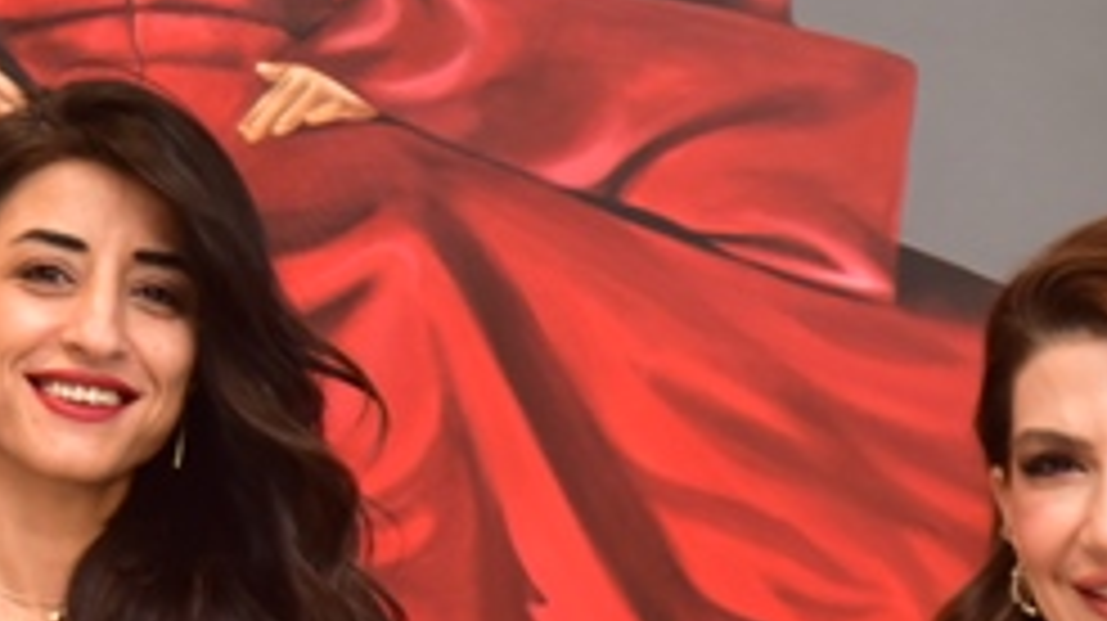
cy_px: 882
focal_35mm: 216
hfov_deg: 10.0
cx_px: 378
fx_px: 6336
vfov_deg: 5.6
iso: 800
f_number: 4
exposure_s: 1/100
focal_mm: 66
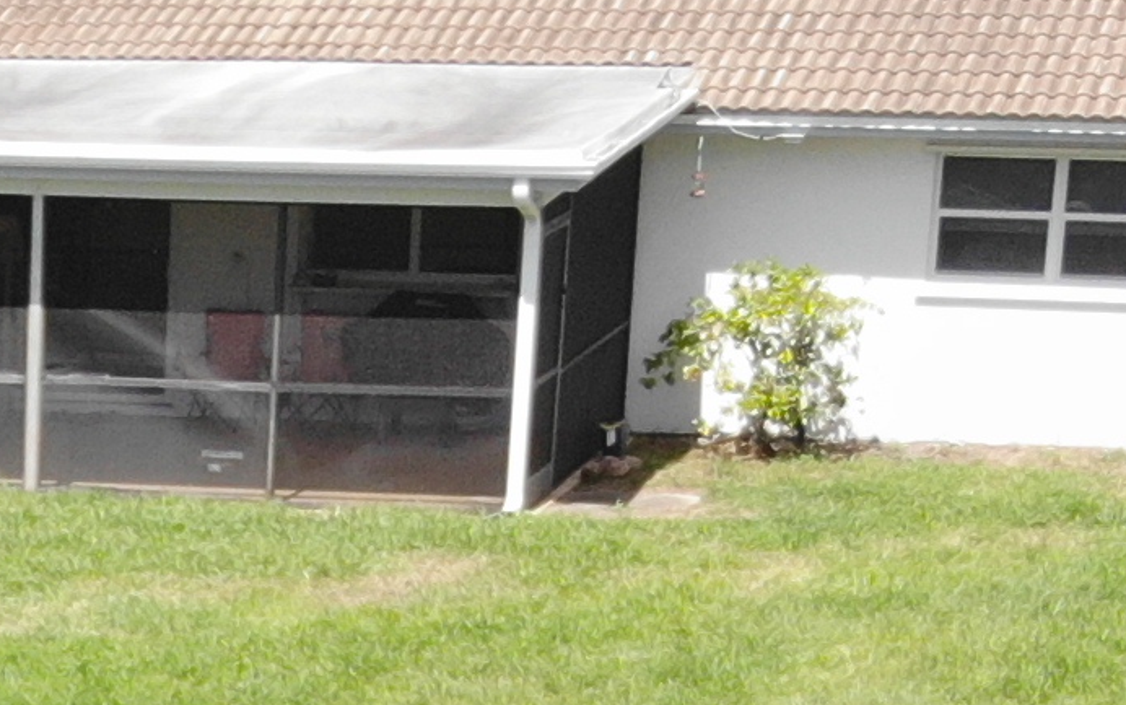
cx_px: -470
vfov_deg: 8.2
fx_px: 4574
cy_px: 1633
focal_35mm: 149
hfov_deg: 13.4
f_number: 2.8
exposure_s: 1/574
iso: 100
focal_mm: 4.5
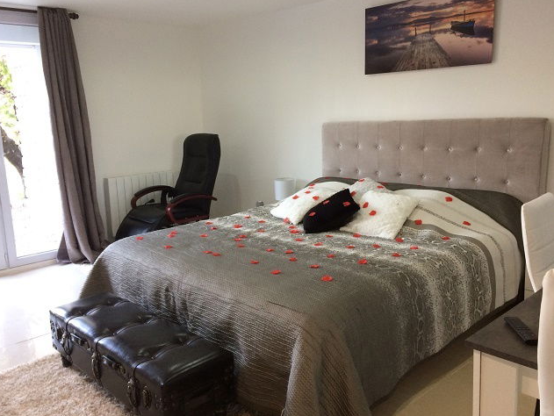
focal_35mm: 30
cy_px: 204
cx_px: 275
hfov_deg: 59.9
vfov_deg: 46.8
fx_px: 480
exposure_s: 1/33
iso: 125
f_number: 2.2
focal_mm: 4.15
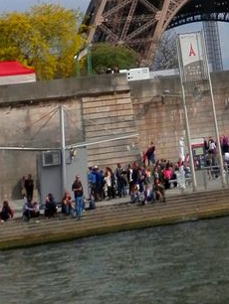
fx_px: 863
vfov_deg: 17.2
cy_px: -207
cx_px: 211
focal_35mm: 98
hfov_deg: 14.9
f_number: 8.7
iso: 80
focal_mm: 4.5
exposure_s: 1/200
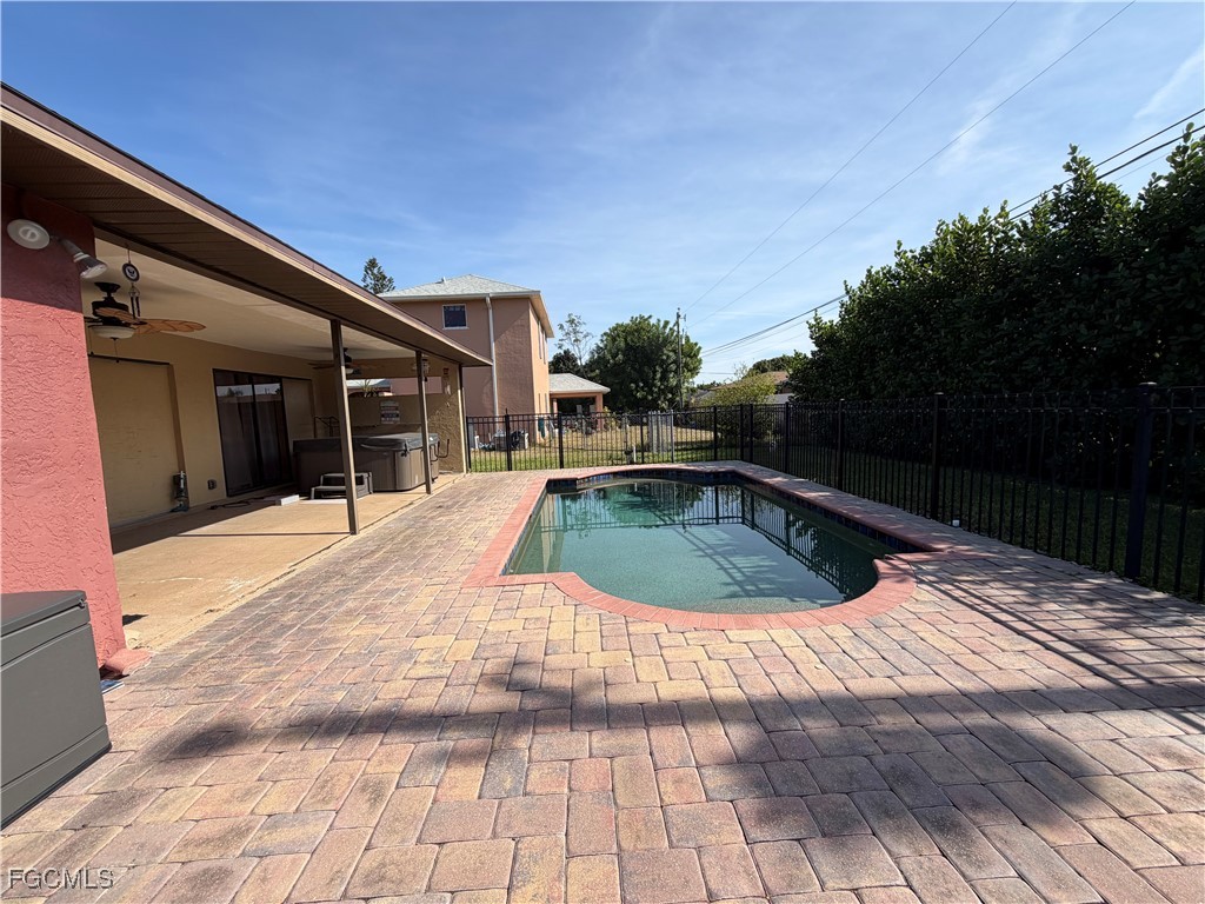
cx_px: 602
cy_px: 452
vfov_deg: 85.7
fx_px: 487
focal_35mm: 14
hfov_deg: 102.1
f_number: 2.2
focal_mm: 2.22
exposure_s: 1/853
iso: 20
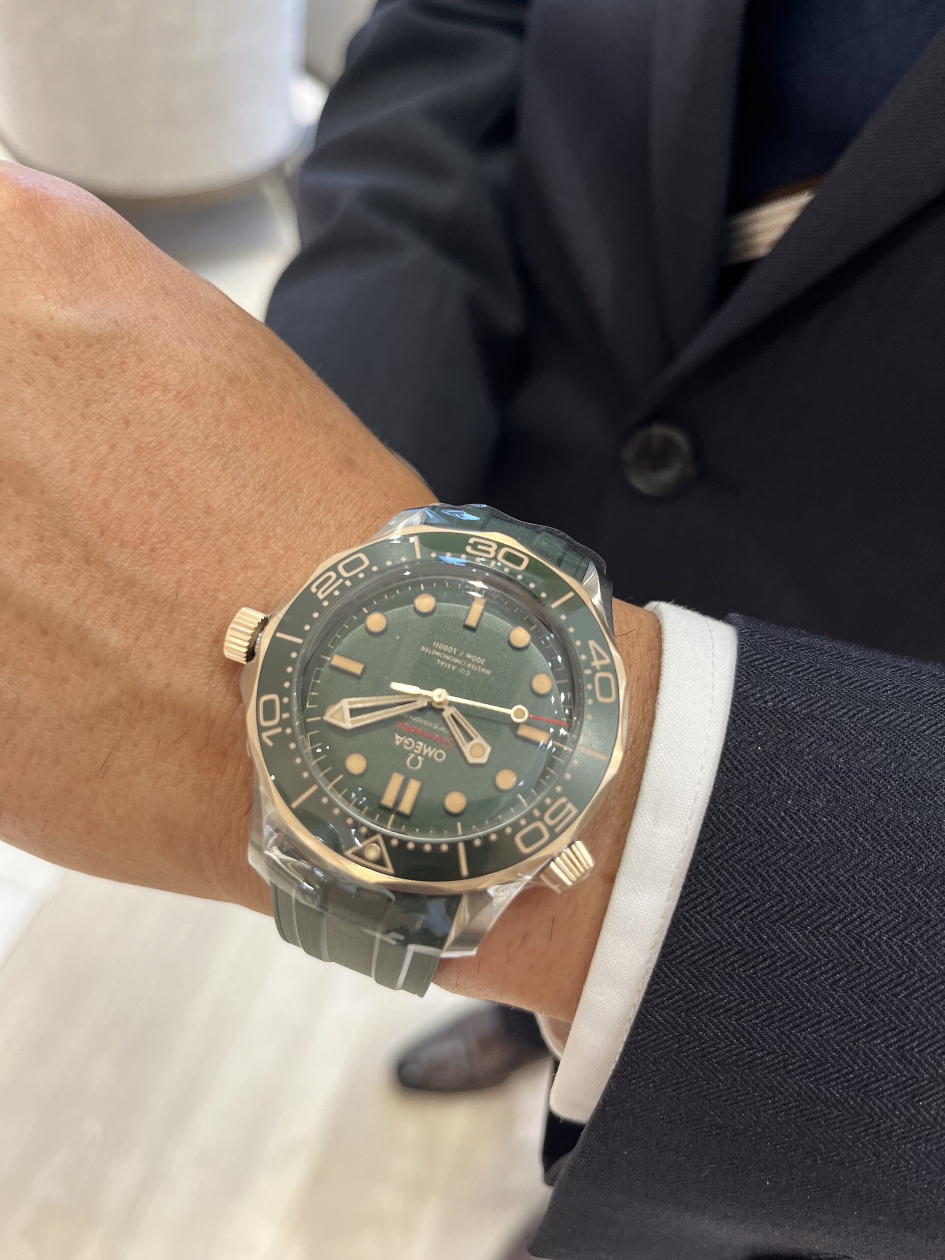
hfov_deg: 53.1
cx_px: 472
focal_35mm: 26
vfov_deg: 67.3
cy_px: 630
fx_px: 946
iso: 100
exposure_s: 1/120
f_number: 1.6
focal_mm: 5.1
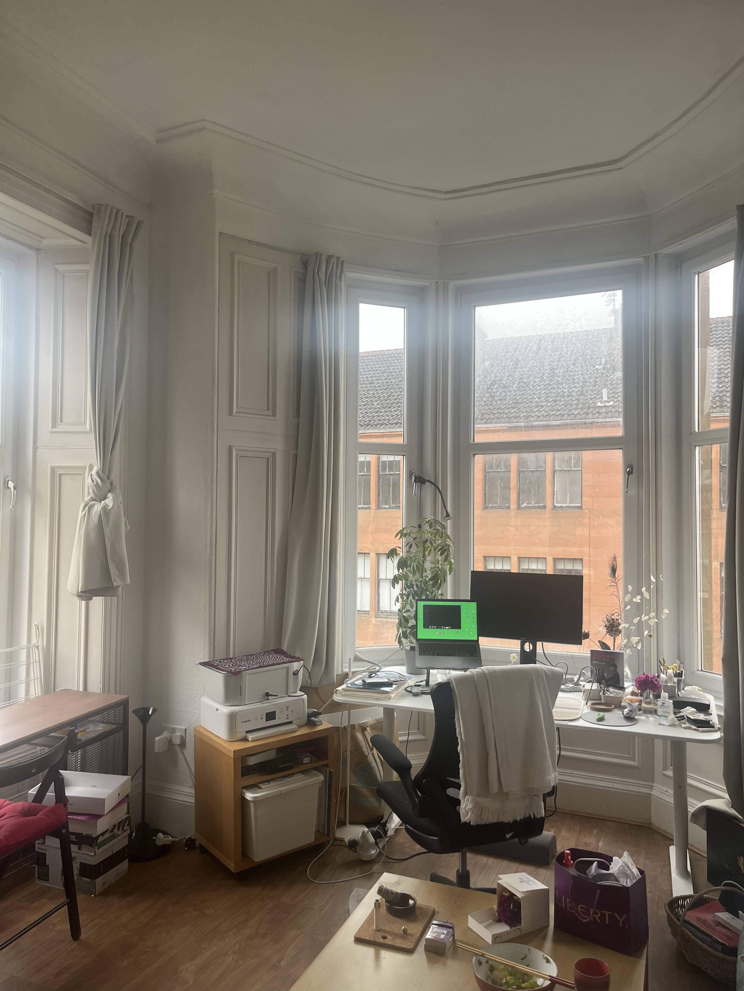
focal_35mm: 26
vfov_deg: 67.3
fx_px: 745
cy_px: 496
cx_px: 372
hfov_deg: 53.1
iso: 64
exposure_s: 1/122
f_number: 1.6
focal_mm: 5.1
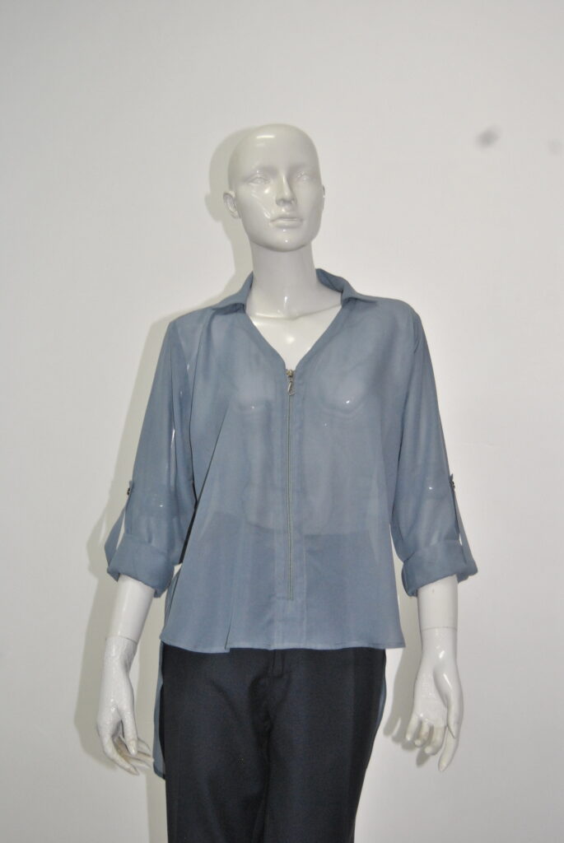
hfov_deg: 23.8
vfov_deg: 35.0
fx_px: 1336
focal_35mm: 57
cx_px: 282
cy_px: 422
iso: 800
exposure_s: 1/60
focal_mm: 38
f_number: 4.8
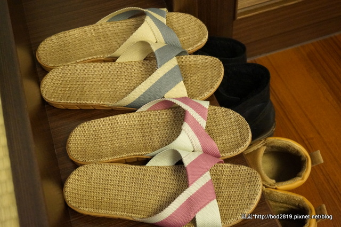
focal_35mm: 46
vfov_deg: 28.9
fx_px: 440
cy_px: 114
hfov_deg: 42.4
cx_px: 170
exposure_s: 1/40
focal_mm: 31
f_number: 5
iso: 3200
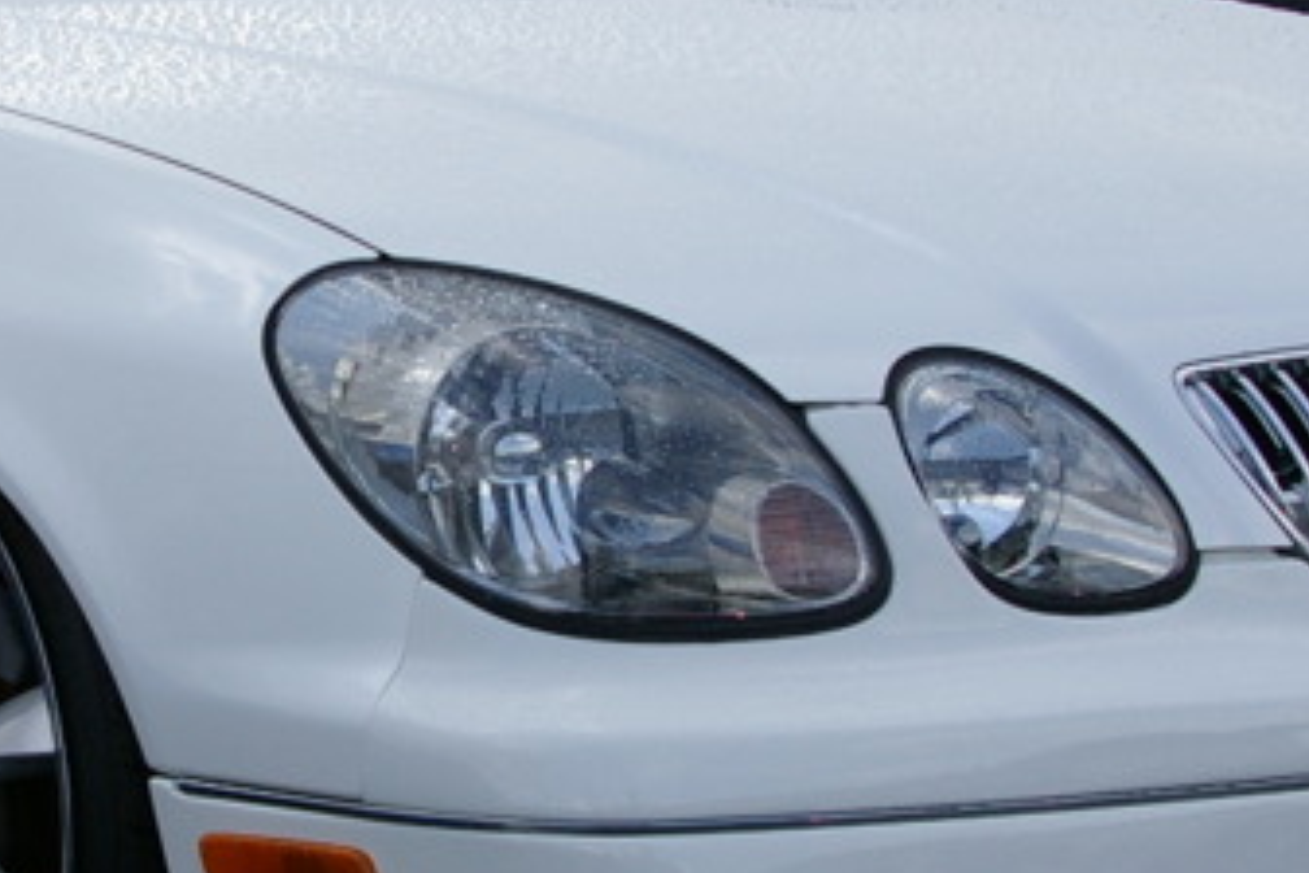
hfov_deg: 16.5
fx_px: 4491
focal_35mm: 124
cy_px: 472
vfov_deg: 11.1
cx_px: 249
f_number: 8
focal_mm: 27
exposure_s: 1/350
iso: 200
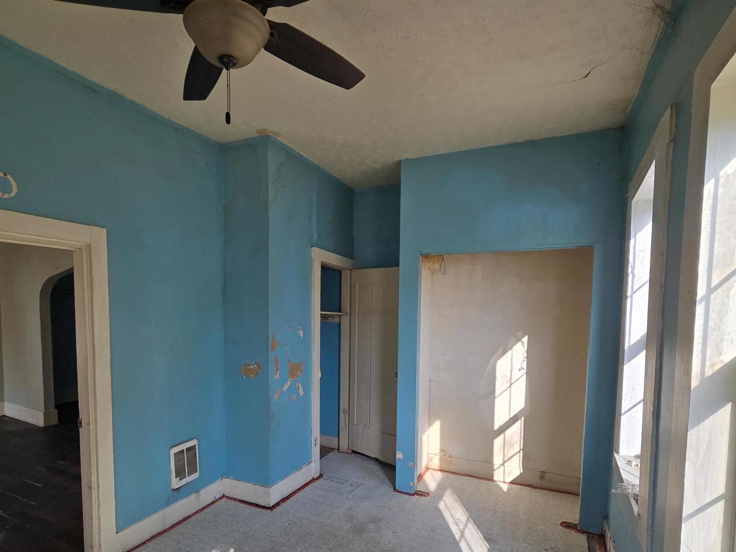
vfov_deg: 70.6
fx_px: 383
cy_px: 340
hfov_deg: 87.2
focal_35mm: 18
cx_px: 314
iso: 50
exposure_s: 1/314
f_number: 2.2
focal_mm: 2.2
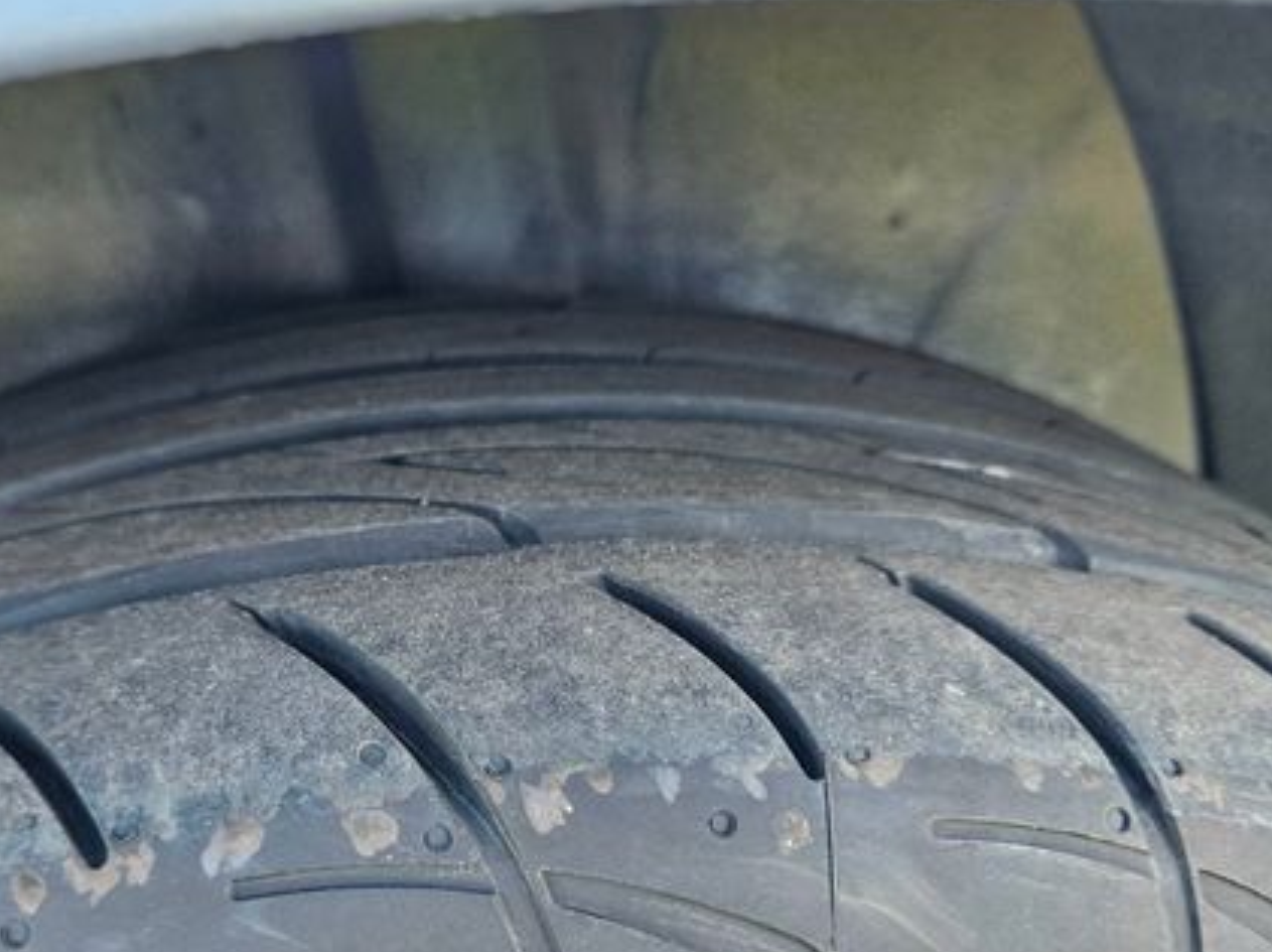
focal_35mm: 35
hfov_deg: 51.9
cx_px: 453
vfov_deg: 40.0
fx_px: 1285
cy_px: 662
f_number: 1.8
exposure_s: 1/180
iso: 200
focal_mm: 5.4
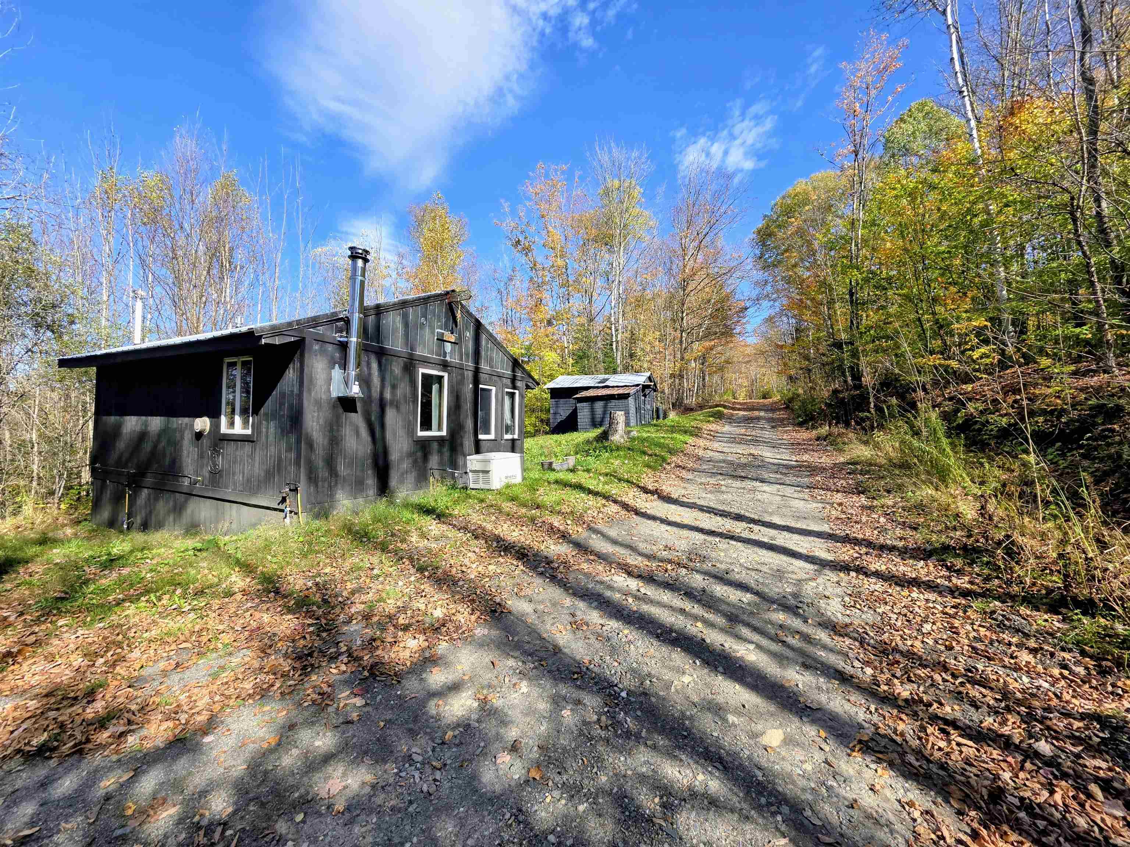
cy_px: 424
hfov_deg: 106.2
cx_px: 565
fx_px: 424
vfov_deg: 89.9
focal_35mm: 13
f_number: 1.9
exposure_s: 1/947
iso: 40
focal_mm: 2.2
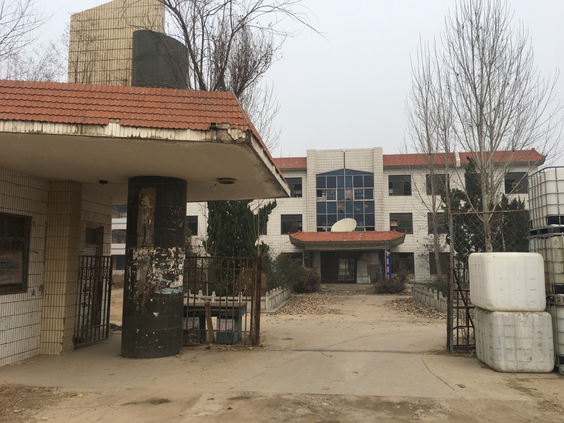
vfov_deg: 48.2
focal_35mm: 29
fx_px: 472
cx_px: 282
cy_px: 212
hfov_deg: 61.7
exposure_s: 1/962
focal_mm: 4.15
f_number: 2.2
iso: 25
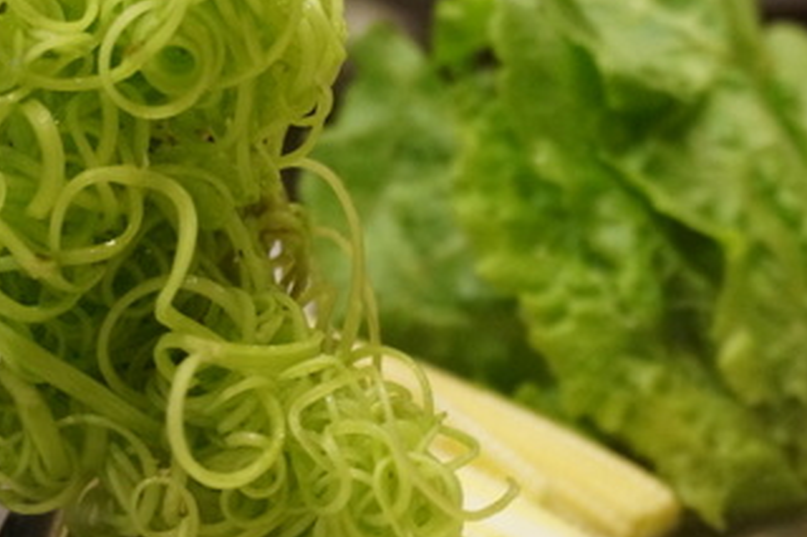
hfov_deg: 21.3
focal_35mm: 96
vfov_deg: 14.2
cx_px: 414
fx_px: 2151
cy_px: 178
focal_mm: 32
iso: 3200
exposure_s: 1/15
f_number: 5
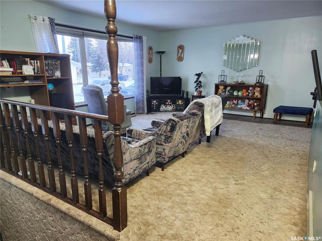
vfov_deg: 58.9
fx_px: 214
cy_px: 120
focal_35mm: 23
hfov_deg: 73.9
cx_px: 161
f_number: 1.8
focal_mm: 5.54
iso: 400
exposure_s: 1/120
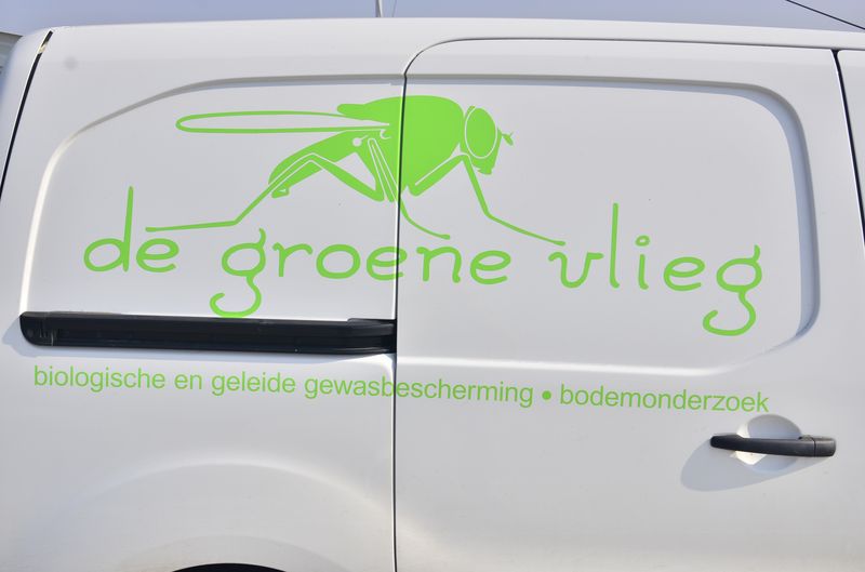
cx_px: 432
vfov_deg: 31.7
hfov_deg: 46.5
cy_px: 286
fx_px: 1007
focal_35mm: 42
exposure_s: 1/500
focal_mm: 28
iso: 100
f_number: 8
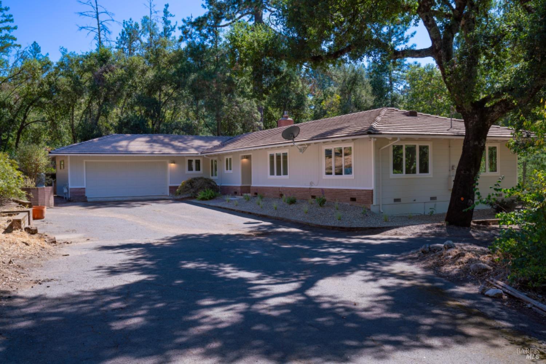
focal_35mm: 34
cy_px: 182
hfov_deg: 55.8
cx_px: 273
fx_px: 516
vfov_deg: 38.9
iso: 100
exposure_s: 1/125
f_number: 7.1
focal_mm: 34
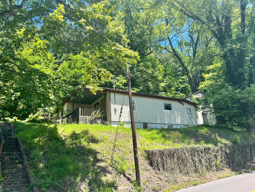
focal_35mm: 26
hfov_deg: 67.3
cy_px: 96
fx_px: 192
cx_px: 128
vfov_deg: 53.1
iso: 50
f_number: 1.6
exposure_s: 1/1056
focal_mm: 5.1
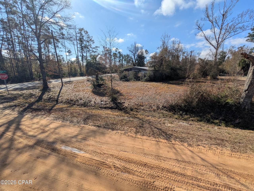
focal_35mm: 14
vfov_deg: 85.7
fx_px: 103
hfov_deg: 102.0
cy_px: 96
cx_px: 127
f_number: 2.2
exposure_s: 1/2469
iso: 46
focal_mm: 1.83
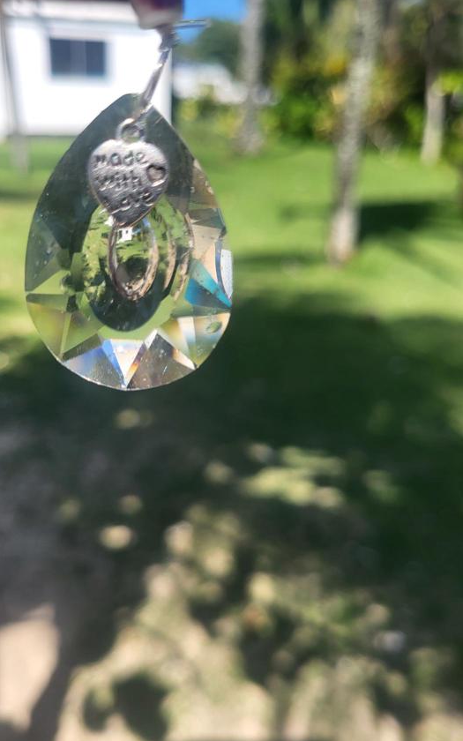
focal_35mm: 28
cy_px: 373
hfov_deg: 44.5
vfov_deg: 66.5
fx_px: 565
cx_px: 225
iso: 40
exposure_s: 1/1422
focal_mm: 5.4
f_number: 1.8
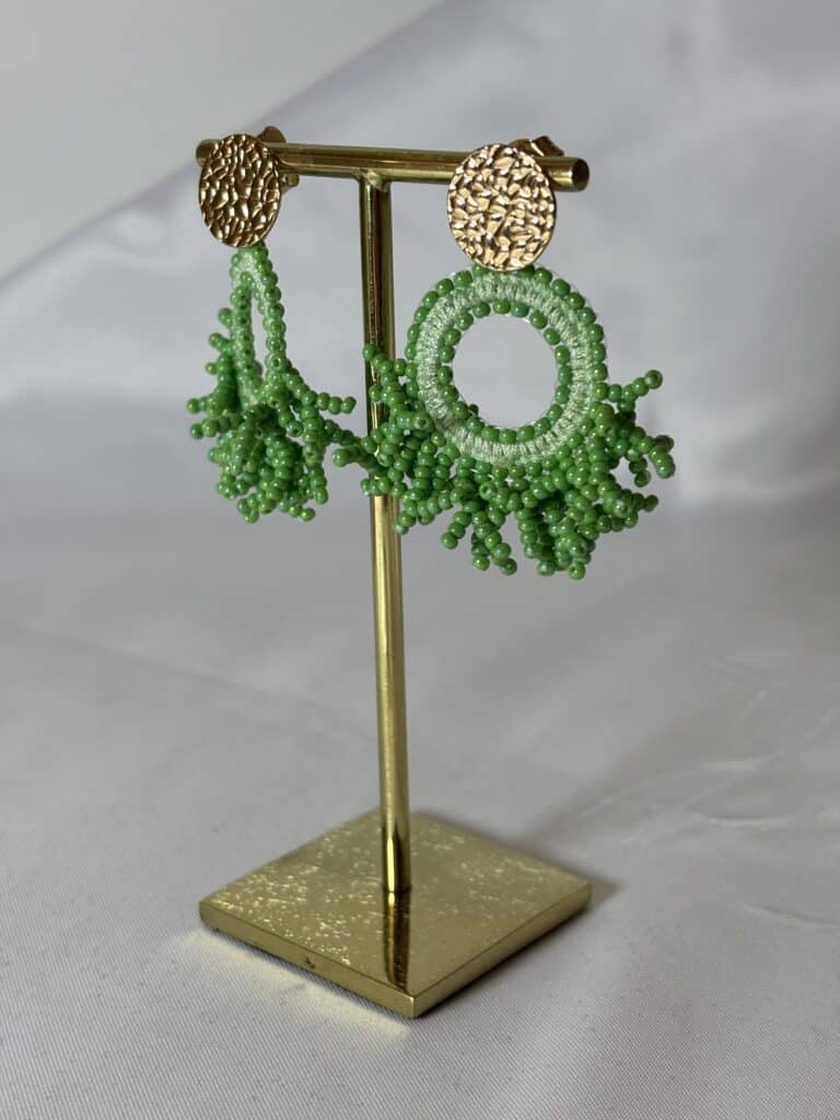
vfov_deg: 36.8
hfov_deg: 28.0
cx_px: 420
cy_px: 560
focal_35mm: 52
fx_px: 1682
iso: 25
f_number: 1.6
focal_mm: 5.96
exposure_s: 1/109
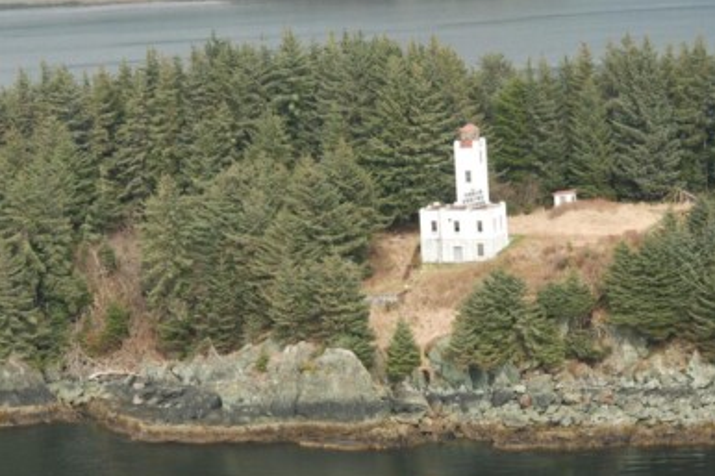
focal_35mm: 122
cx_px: 353
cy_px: 215
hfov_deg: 16.8
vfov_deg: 11.2
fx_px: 2422
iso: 320
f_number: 5.6
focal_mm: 70
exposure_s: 1/500
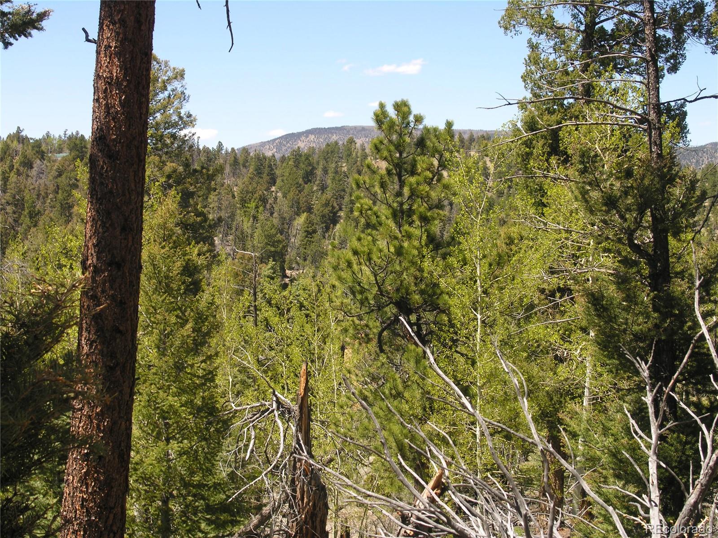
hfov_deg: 30.3
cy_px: 269
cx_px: 359
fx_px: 1327
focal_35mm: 64
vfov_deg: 22.9
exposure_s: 1/143
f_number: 5.8
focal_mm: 16.3
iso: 50
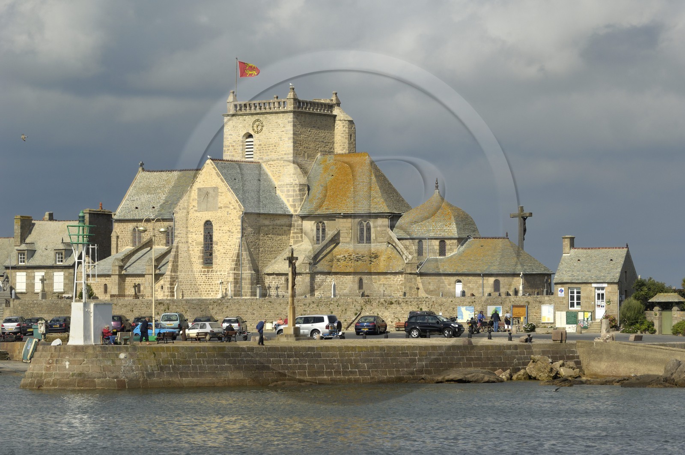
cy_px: 228
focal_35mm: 142
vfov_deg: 9.6
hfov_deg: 14.4
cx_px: 342
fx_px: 2708
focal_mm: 95
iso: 100
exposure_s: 1/400
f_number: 7.1
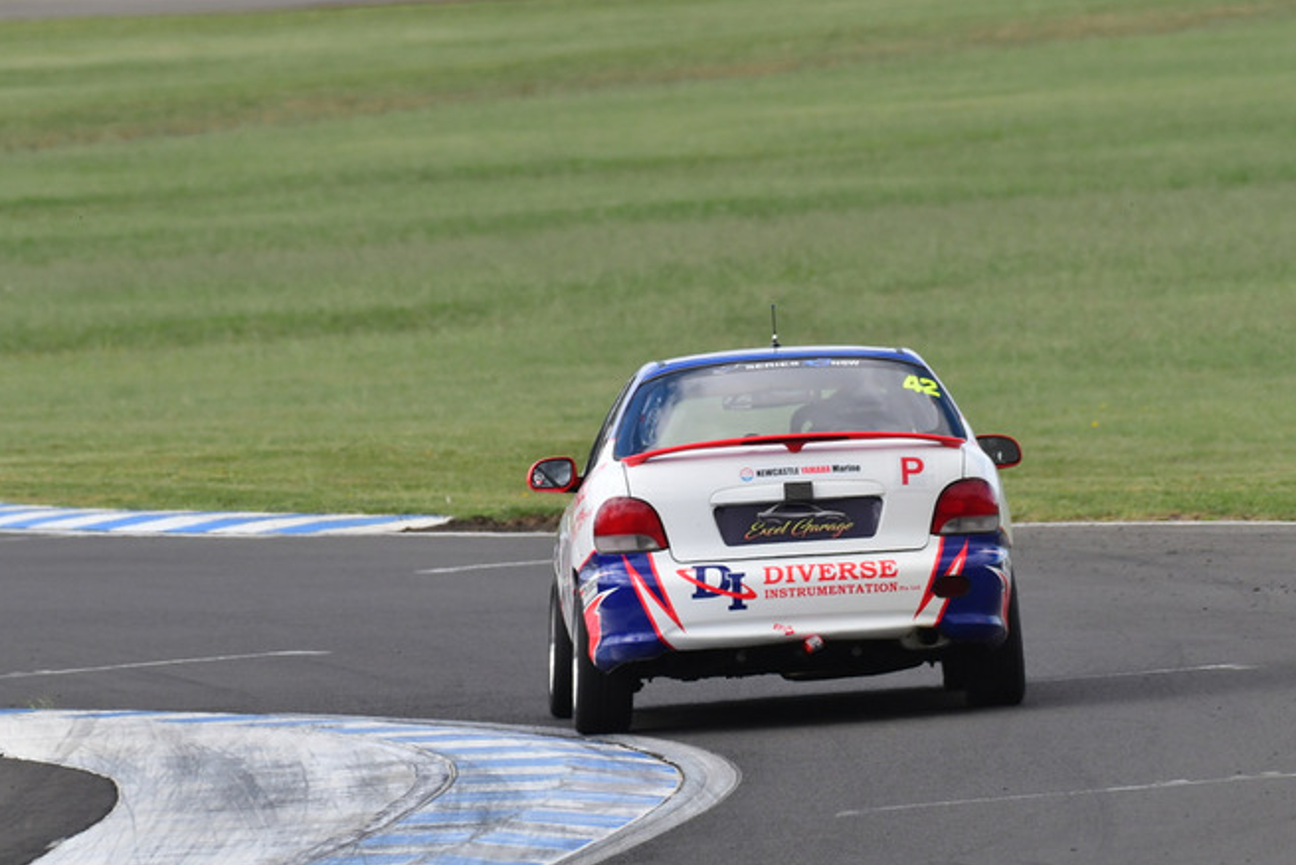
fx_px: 32981
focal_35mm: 916
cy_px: 396
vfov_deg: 1.5
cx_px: 659
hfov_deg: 2.3
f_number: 9
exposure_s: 1/500
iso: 400
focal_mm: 500
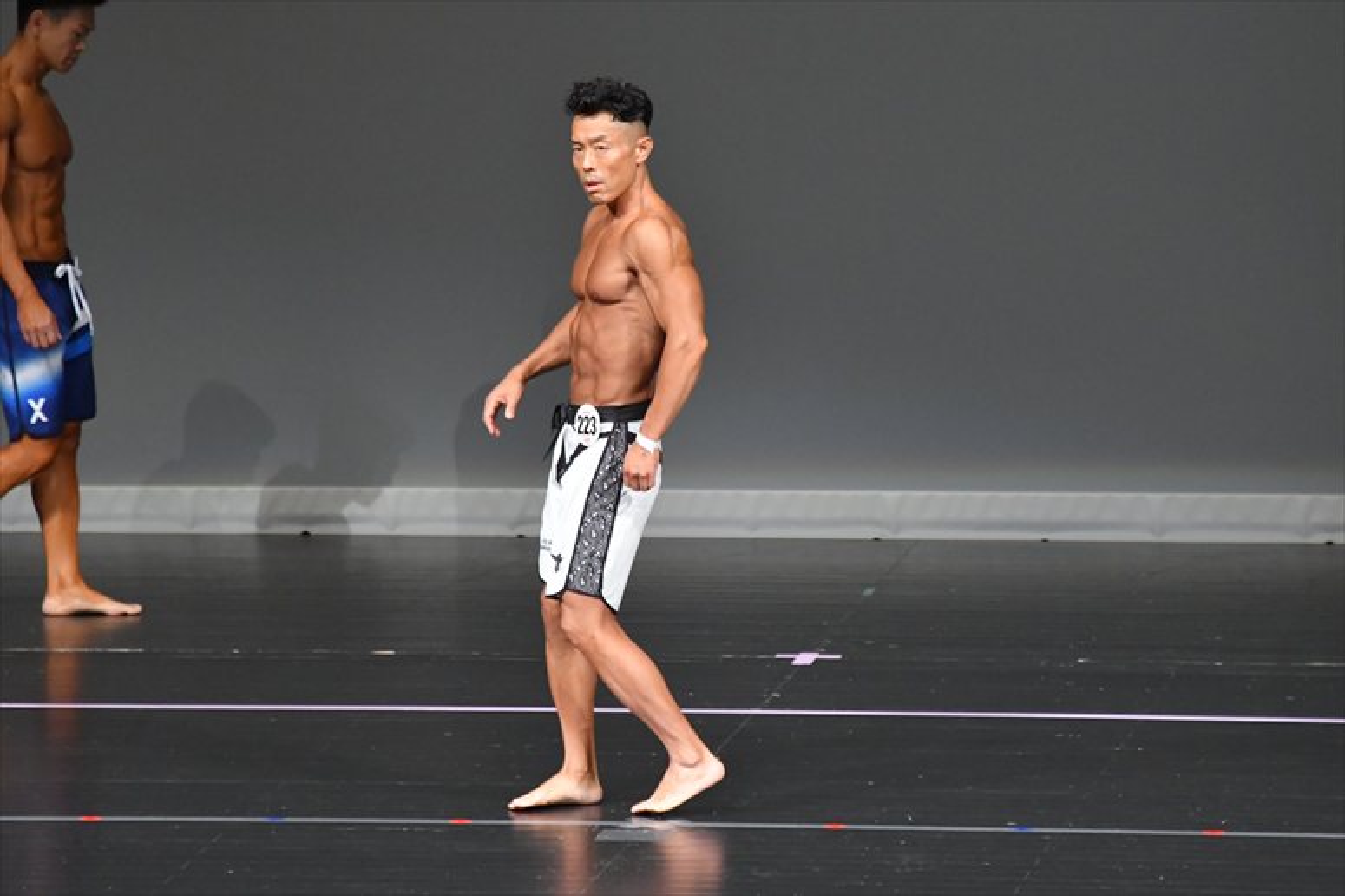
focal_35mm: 345
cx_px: 672
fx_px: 12883
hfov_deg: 6.0
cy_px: 448
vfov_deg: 4.0
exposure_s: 1/400
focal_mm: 230
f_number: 5.6
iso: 5000
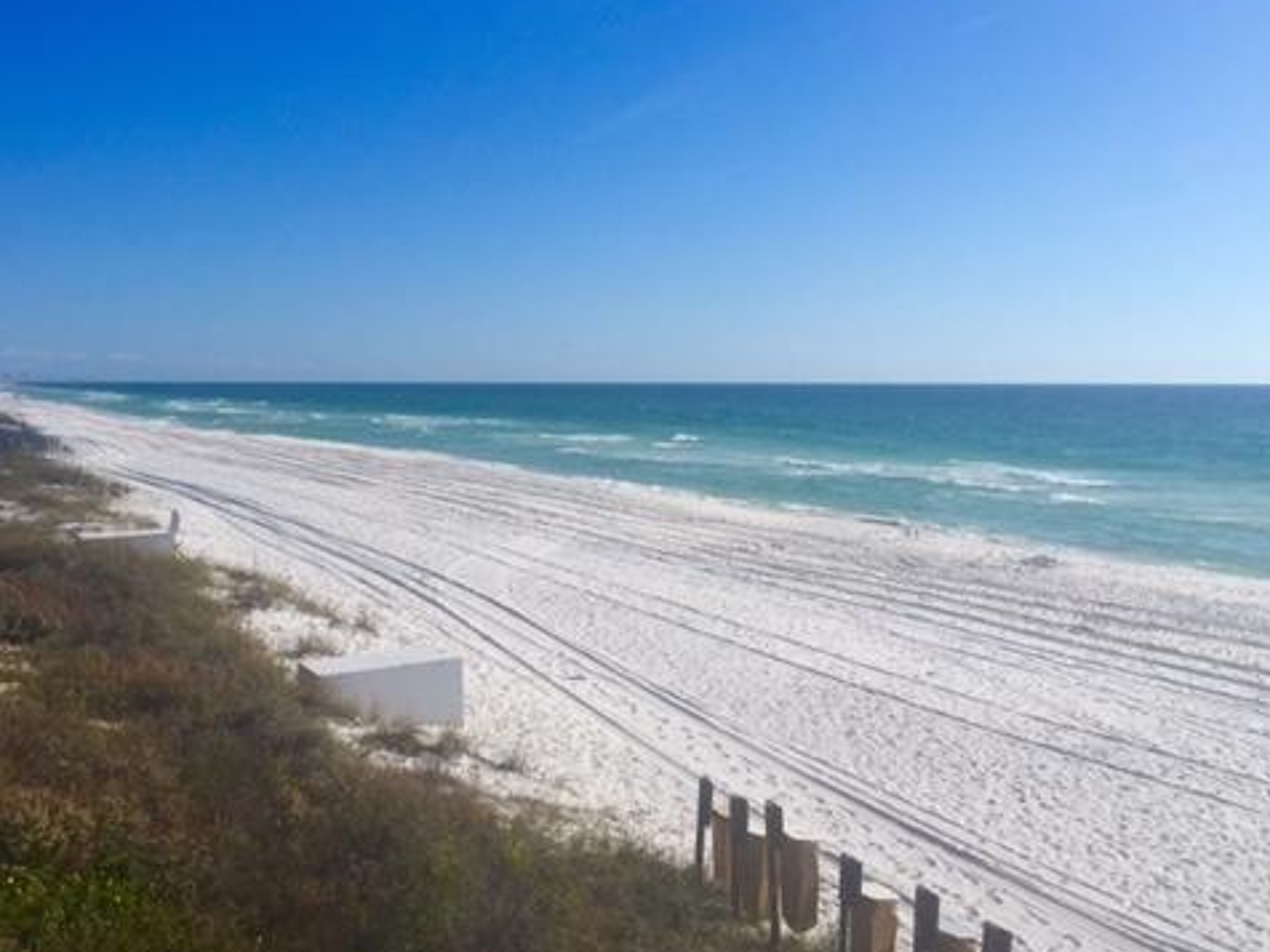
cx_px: 598
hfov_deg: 47.8
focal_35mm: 39
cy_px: 395
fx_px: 1431
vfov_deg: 36.7
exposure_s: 1/4405
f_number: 2.2
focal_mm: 4.15
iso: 32
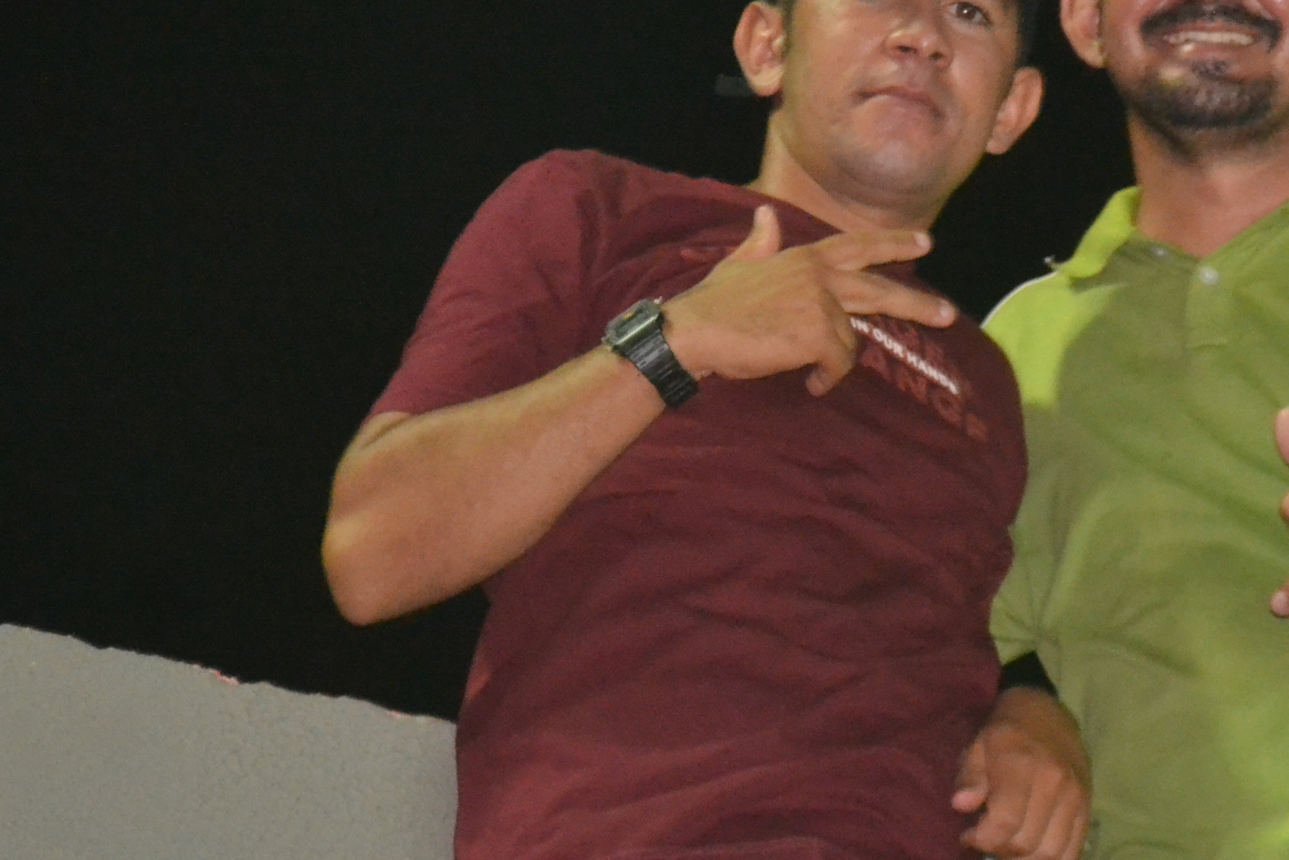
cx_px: 1047
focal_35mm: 361
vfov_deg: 3.8
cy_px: 323
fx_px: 12930
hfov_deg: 5.7
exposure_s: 1/60
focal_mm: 105
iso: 3200
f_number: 5.6
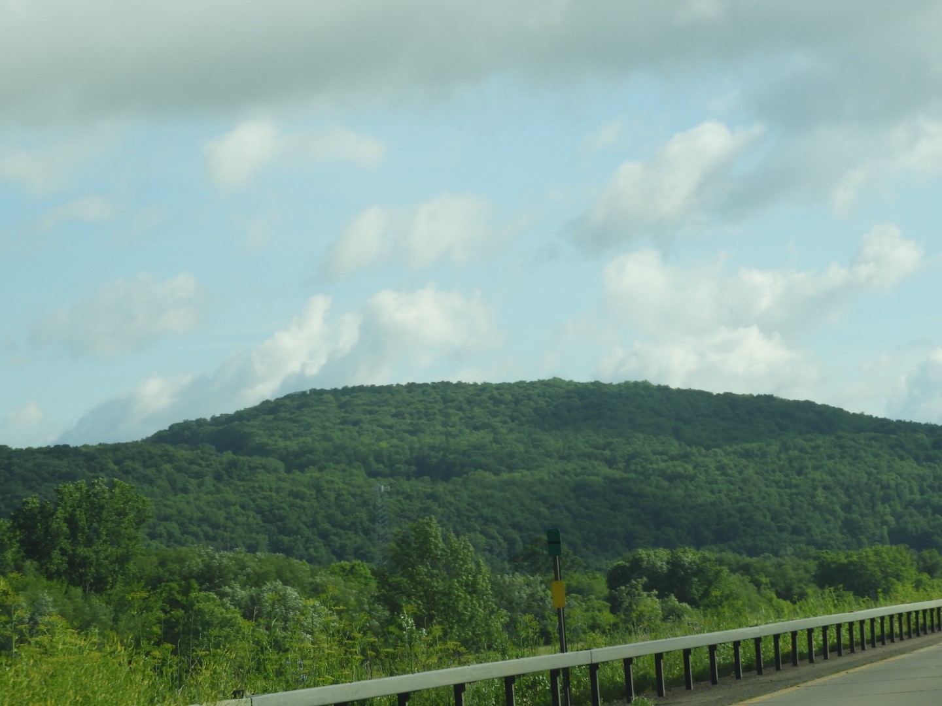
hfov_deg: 15.8
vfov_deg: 11.9
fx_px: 3402
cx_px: 471
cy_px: 353
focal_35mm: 125
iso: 100
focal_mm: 22.4
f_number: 5
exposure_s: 1/500
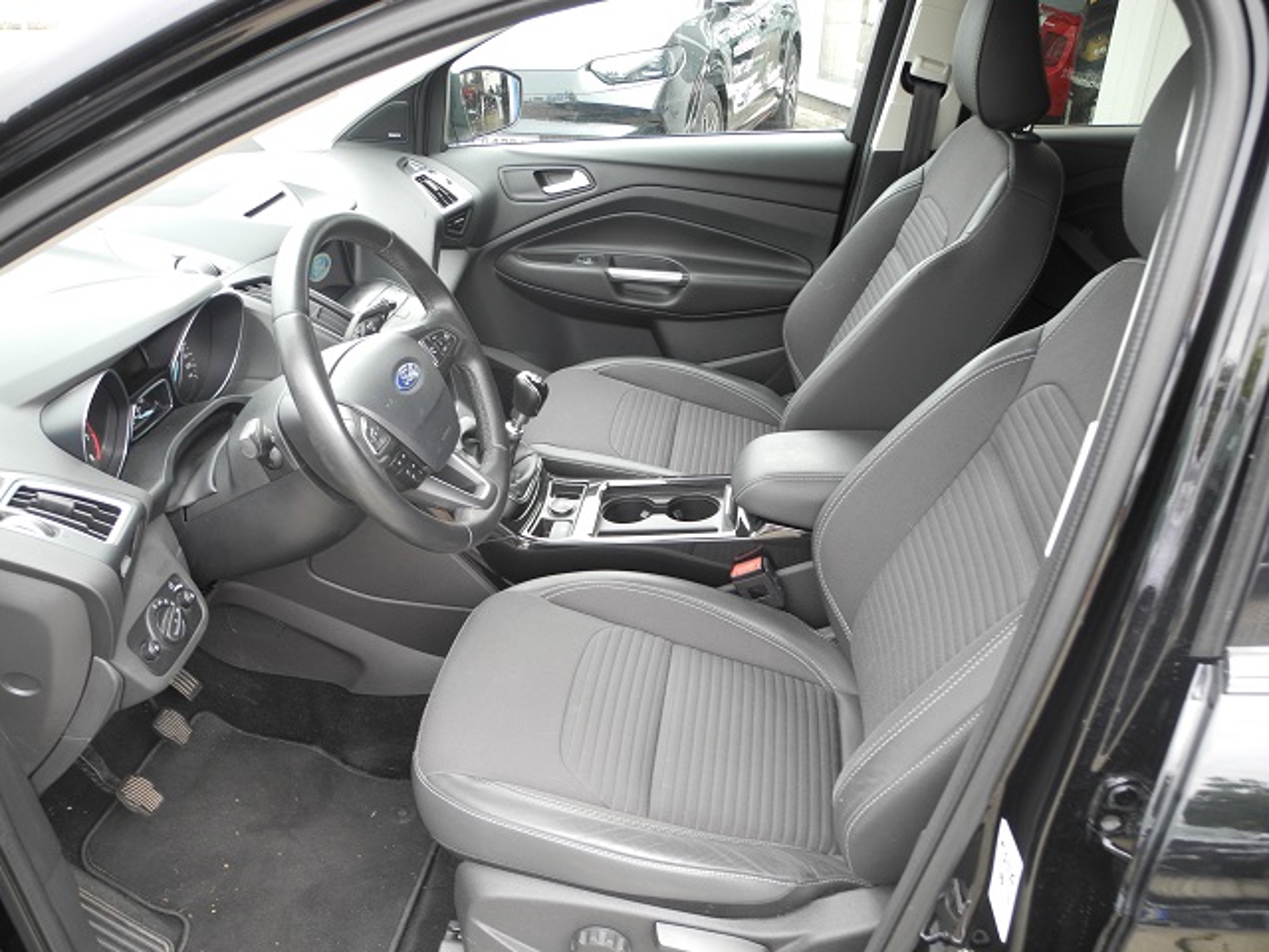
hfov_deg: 63.4
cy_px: 476
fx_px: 1026
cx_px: 634
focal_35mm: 28
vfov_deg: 49.7
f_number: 2.8
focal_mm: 6
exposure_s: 1/30
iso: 140
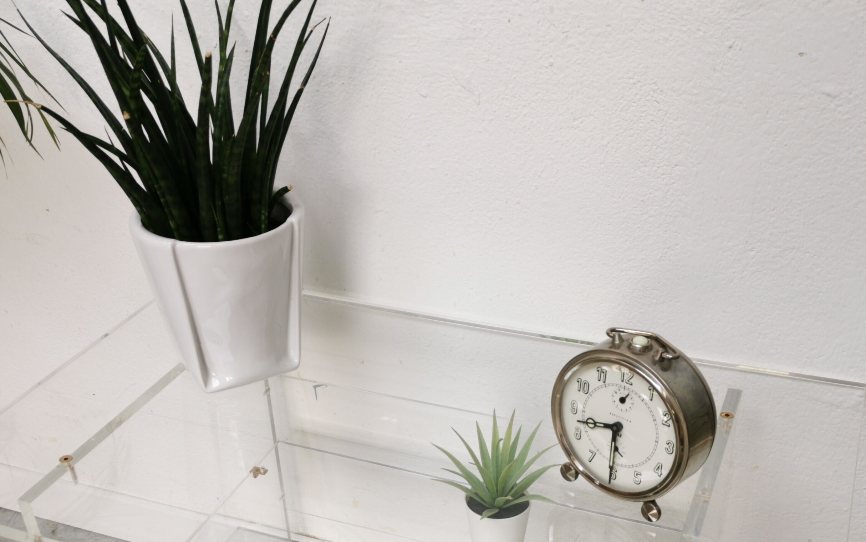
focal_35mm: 43
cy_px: 457
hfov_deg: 46.2
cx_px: 420
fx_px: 1015
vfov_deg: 29.0
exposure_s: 1/110
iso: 50
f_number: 1.8
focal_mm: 5.58
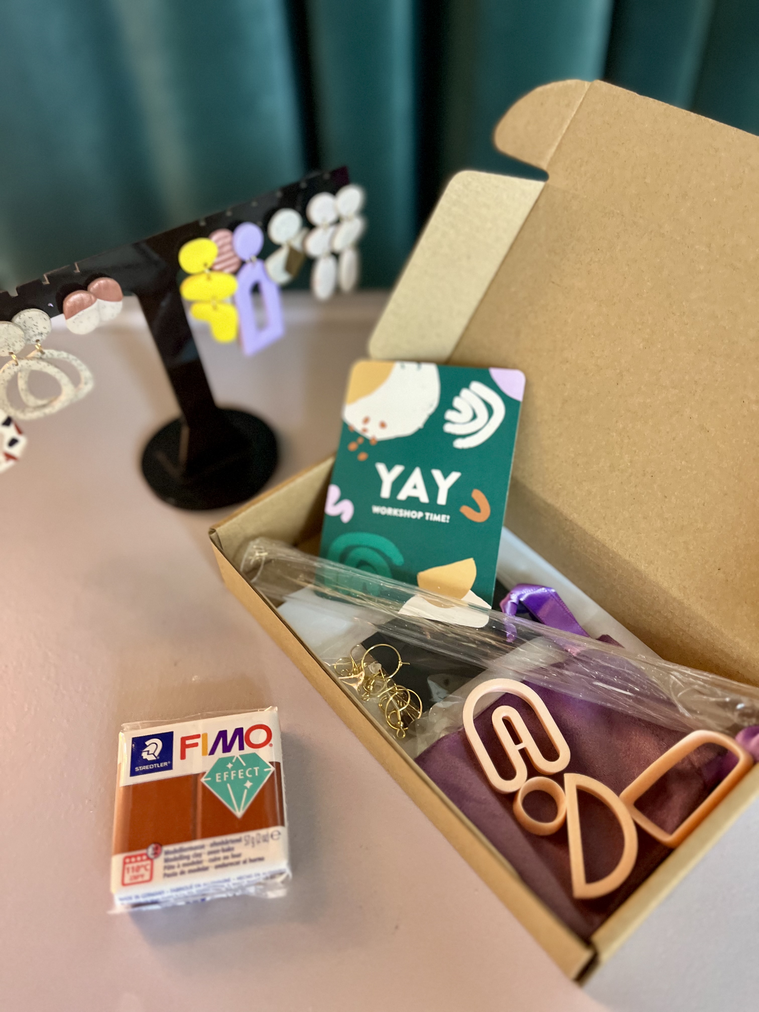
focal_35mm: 26
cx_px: 380
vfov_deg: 67.3
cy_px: 506
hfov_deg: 53.1
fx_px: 760
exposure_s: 1/50
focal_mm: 5.1
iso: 320
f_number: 1.6
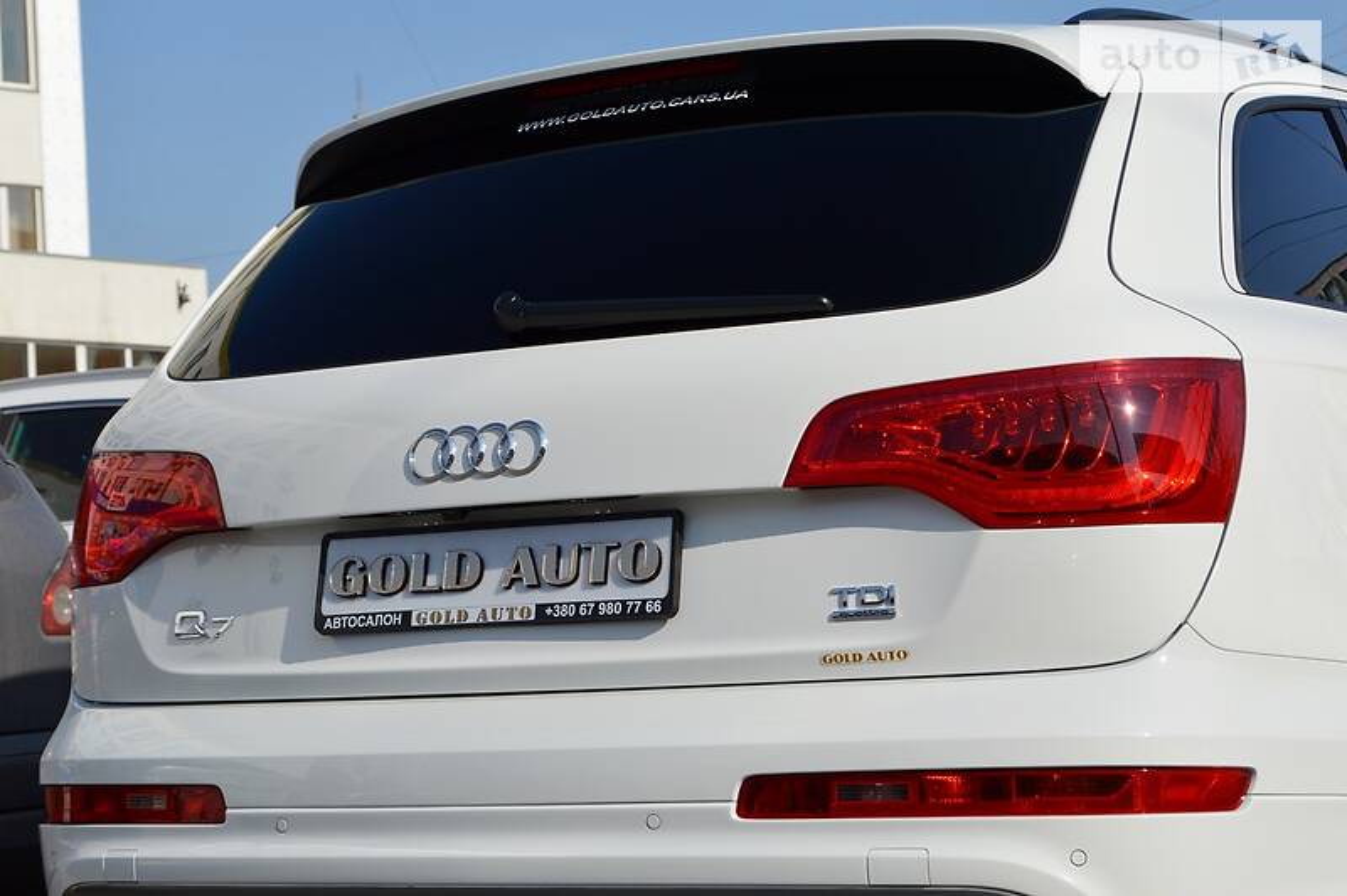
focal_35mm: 72
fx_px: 2692
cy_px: 448
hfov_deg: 28.1
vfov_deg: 18.9
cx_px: 674
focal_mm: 48
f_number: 9
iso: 100
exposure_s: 1/320
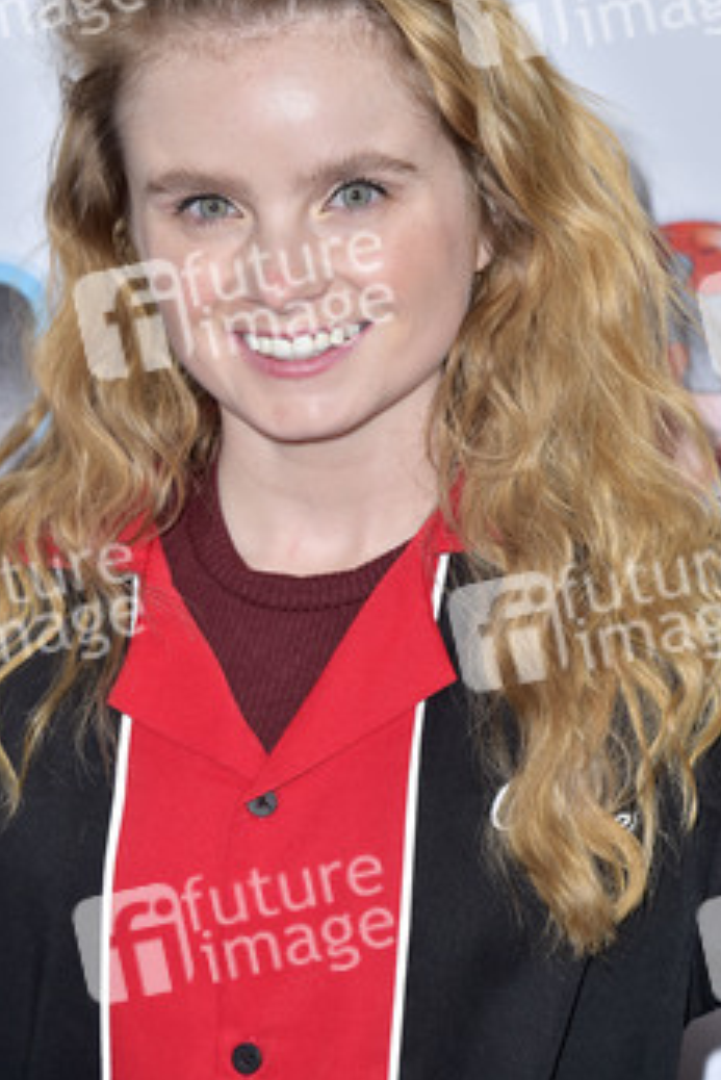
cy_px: 462
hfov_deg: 7.4
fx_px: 5552
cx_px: 326
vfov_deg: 11.1
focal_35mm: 185
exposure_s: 1/250
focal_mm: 160
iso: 320
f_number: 7.1
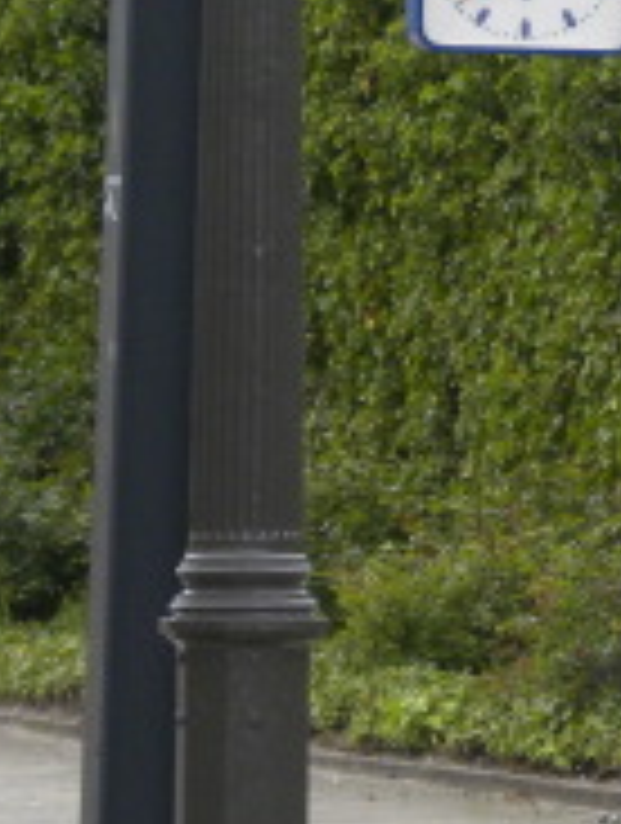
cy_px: 45
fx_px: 28032
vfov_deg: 1.7
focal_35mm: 1176
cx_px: 936
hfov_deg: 1.3
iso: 150
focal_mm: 59.9
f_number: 5
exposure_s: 1/140
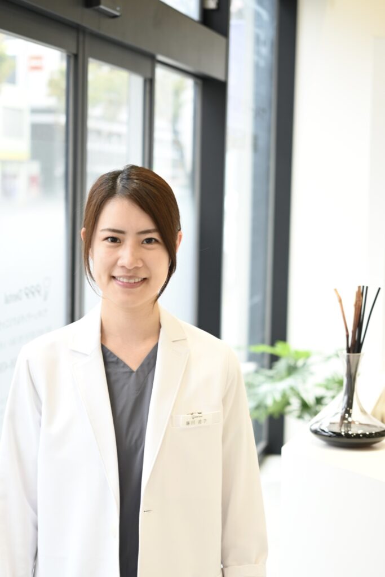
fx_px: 1203
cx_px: 192
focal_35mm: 75
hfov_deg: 18.2
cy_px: 288
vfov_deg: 27.0
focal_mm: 50
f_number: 2.8
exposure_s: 1/50
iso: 100
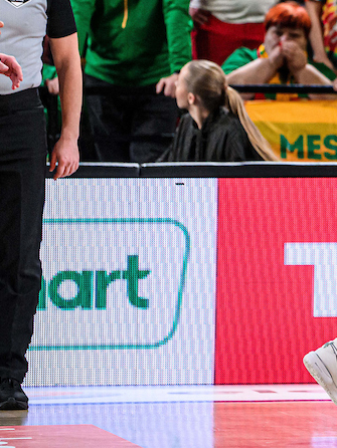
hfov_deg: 2.9
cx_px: 481
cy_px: 65
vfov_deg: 3.8
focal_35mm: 517
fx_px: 6705
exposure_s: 1/1250
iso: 2500
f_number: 3.5
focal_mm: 200
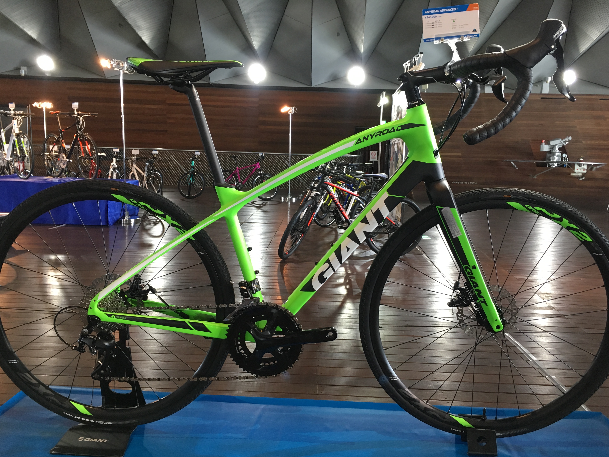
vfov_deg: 46.8
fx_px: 528
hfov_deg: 60.0
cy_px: 236
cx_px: 305
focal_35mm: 30
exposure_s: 1/30
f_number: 2.2
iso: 100
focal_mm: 4.15
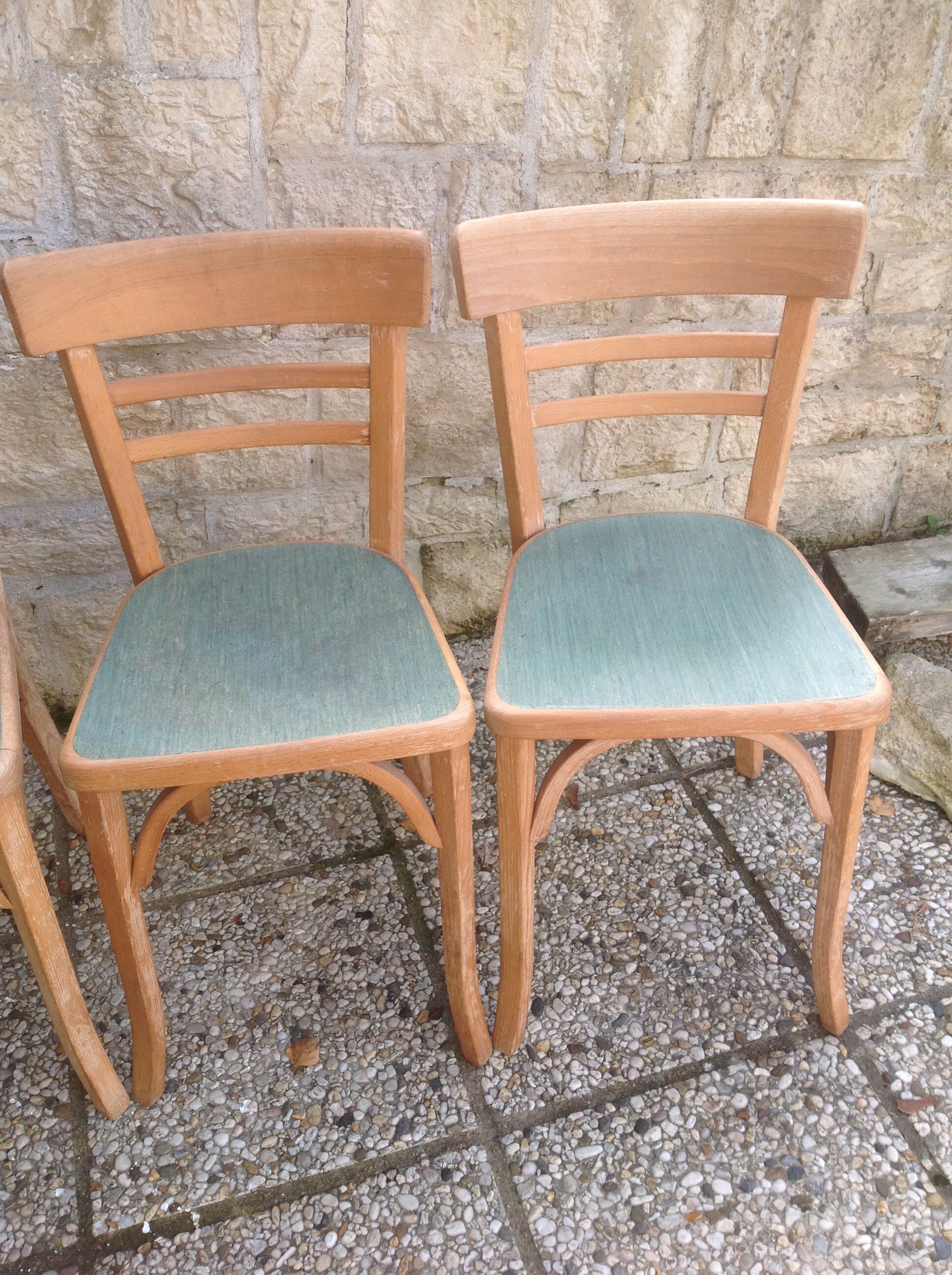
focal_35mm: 35
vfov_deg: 52.7
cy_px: 638
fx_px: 1287
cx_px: 476
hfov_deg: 40.6
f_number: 2.4
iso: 50
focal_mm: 4.28
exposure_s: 1/238
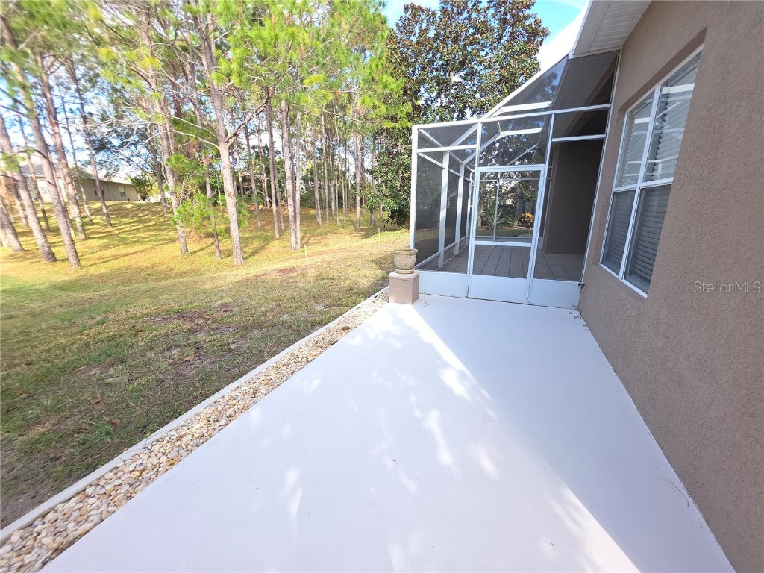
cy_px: 286
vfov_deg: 89.9
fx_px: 287
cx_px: 382
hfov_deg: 106.2
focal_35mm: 13
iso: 20
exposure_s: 1/136
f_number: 1.9
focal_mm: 2.2
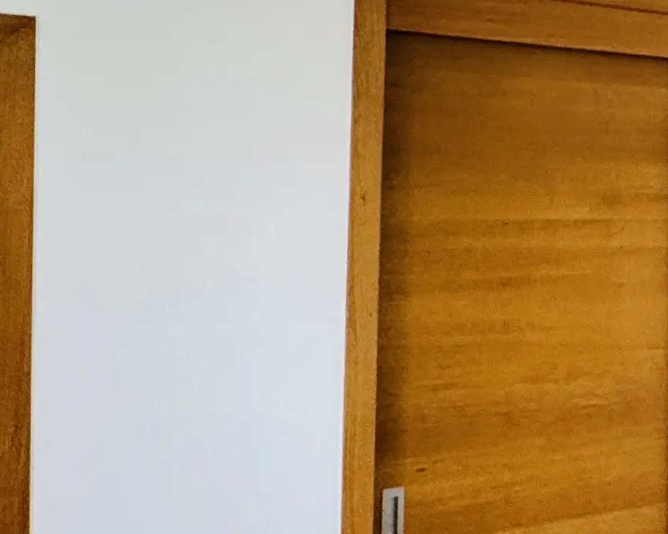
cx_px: 1023
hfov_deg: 23.3
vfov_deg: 23.8
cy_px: 206
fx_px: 1265
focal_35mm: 64
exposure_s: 1/164
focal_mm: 2.22
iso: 40
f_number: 2.2
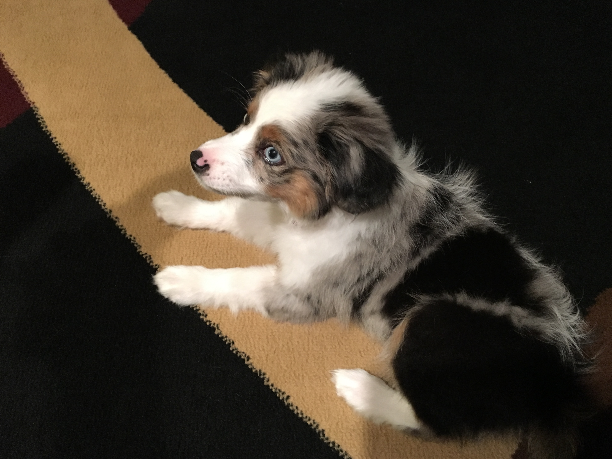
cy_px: 233
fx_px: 530
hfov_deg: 60.0
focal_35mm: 30
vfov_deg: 46.8
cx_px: 316
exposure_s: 1/15
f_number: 2.2
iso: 250
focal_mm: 4.15
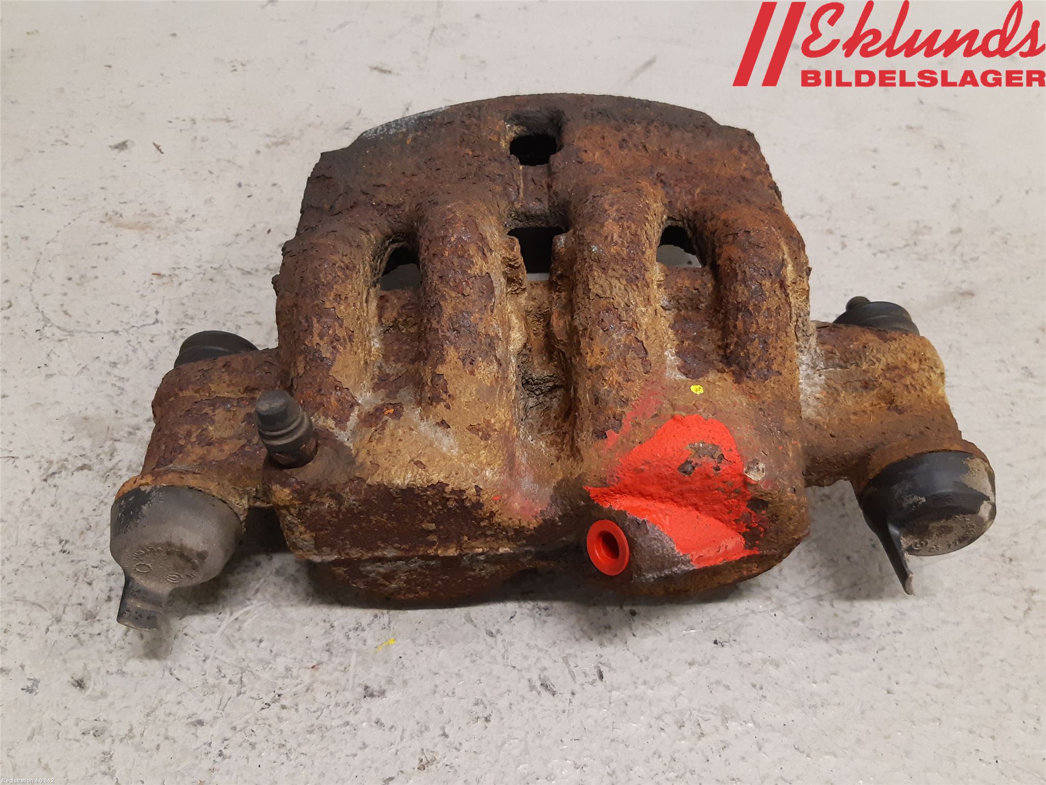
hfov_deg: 67.3
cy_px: 392
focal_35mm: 26
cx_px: 523
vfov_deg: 53.1
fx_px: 786
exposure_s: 1/50
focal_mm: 3.93
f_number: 1.7
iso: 200
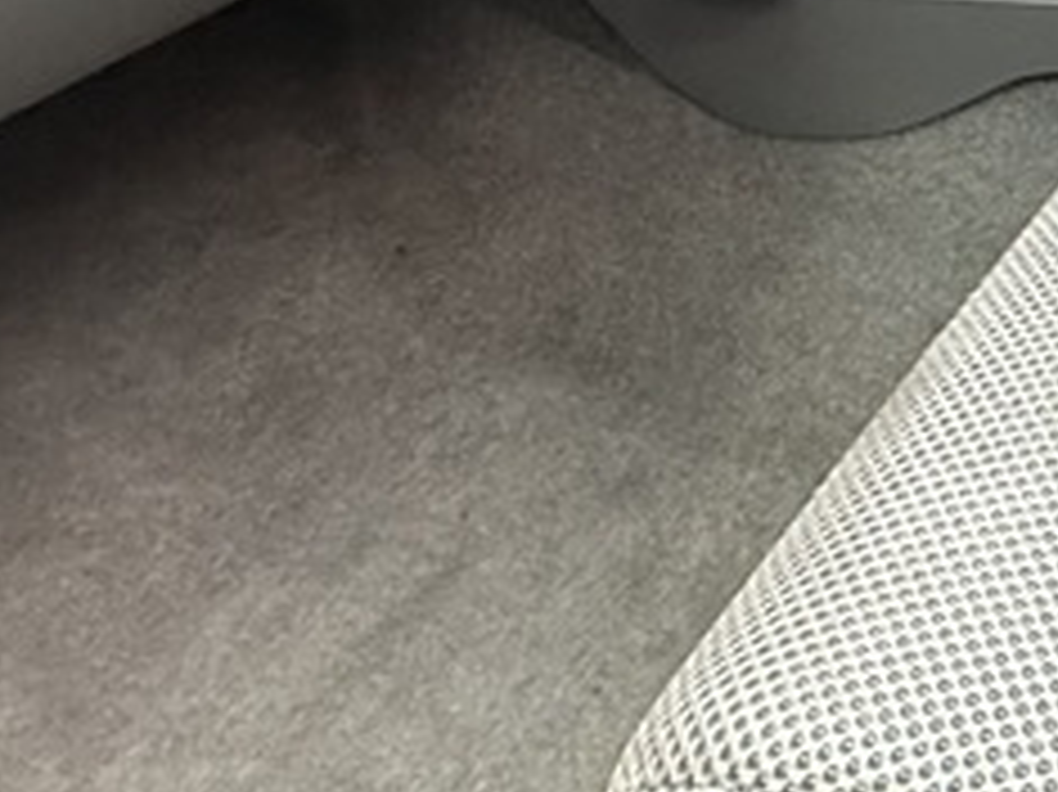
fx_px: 1863
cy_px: -468
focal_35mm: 61
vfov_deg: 20.0
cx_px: 1459
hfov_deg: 25.9
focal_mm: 2.22
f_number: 2.2
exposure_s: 1/50
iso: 640
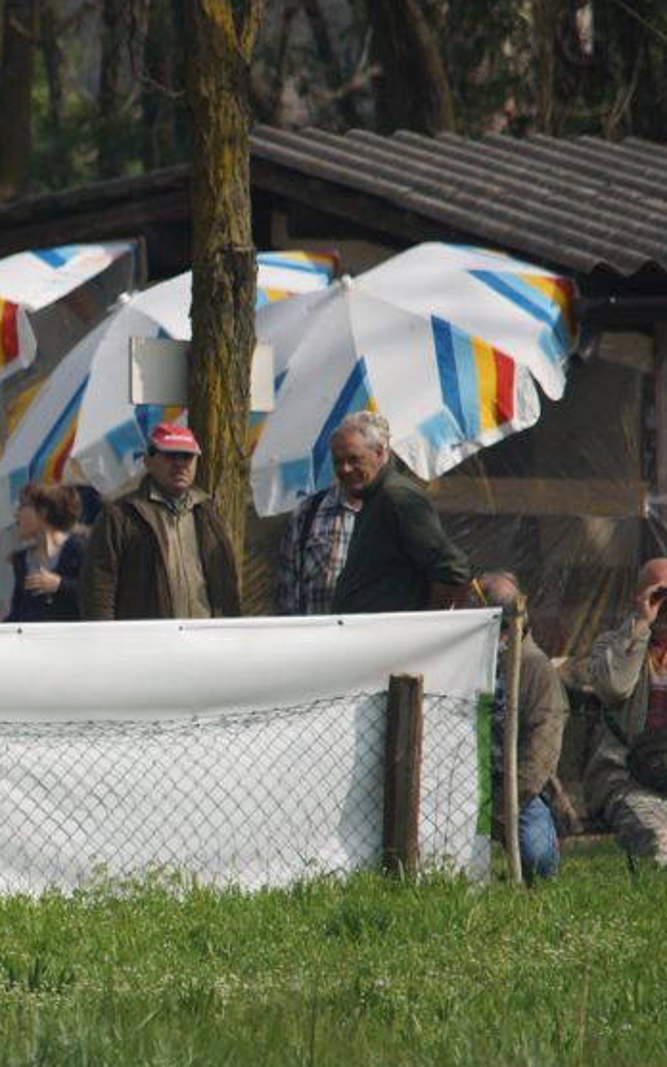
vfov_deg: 1.5
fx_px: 39944
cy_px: 484
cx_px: -75
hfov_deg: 1.0
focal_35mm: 1373
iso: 400
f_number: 6.3
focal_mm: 500
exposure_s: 1/2000
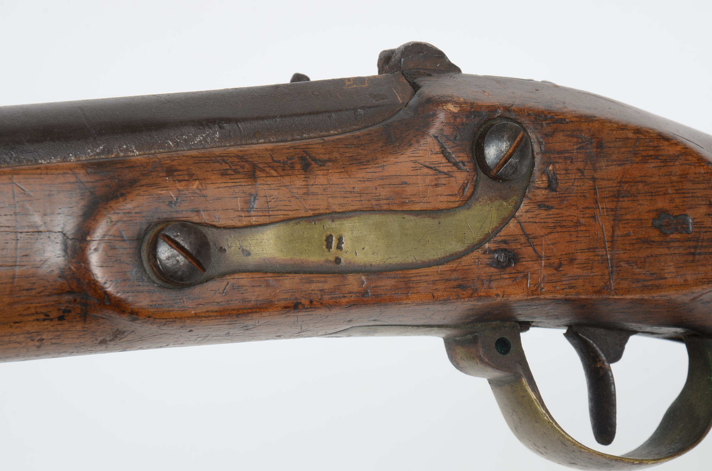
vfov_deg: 8.7
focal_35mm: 158
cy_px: 236
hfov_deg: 13.1
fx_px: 3109
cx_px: 356
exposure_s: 1/125
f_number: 14
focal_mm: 105
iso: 100
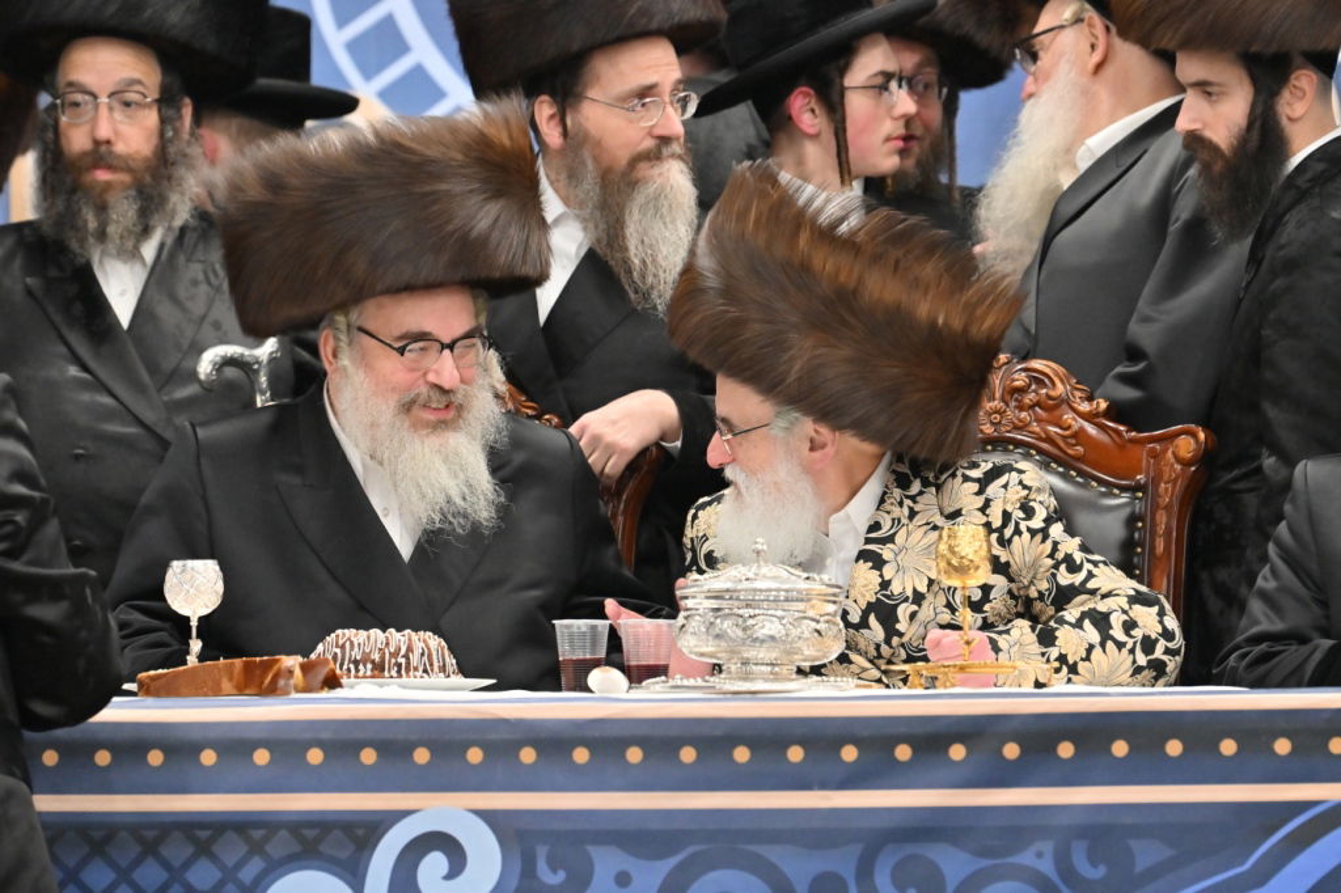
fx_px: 11171
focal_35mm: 300
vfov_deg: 4.6
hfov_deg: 6.9
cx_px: 670
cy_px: 446
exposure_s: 1/320
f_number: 4
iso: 1250
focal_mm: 200
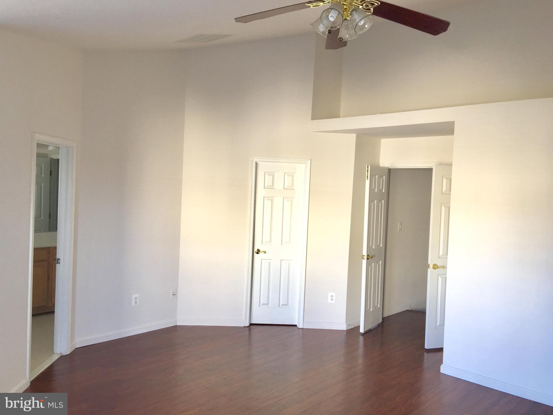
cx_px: 276
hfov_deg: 61.7
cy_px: 208
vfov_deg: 48.2
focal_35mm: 29
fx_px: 463
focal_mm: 4.15
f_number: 2.2
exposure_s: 1/33
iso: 32
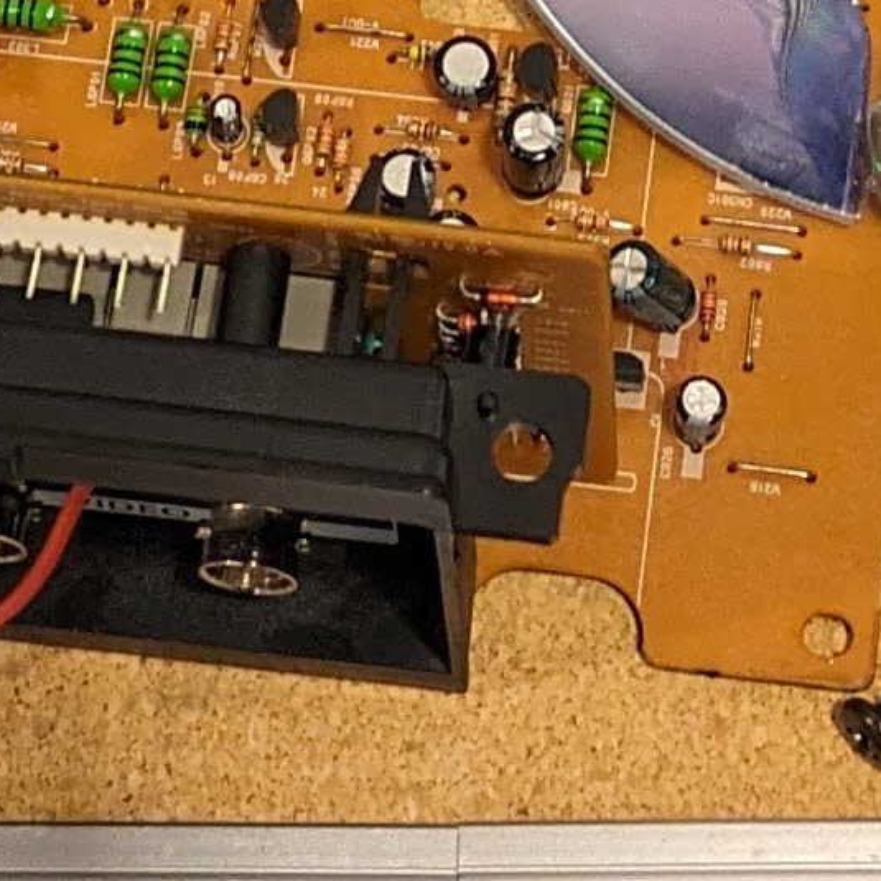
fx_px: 5500
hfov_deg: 9.2
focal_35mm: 191
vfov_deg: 8.5
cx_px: 517
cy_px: -1107
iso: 167
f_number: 1.89
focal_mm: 5.43
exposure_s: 1/24
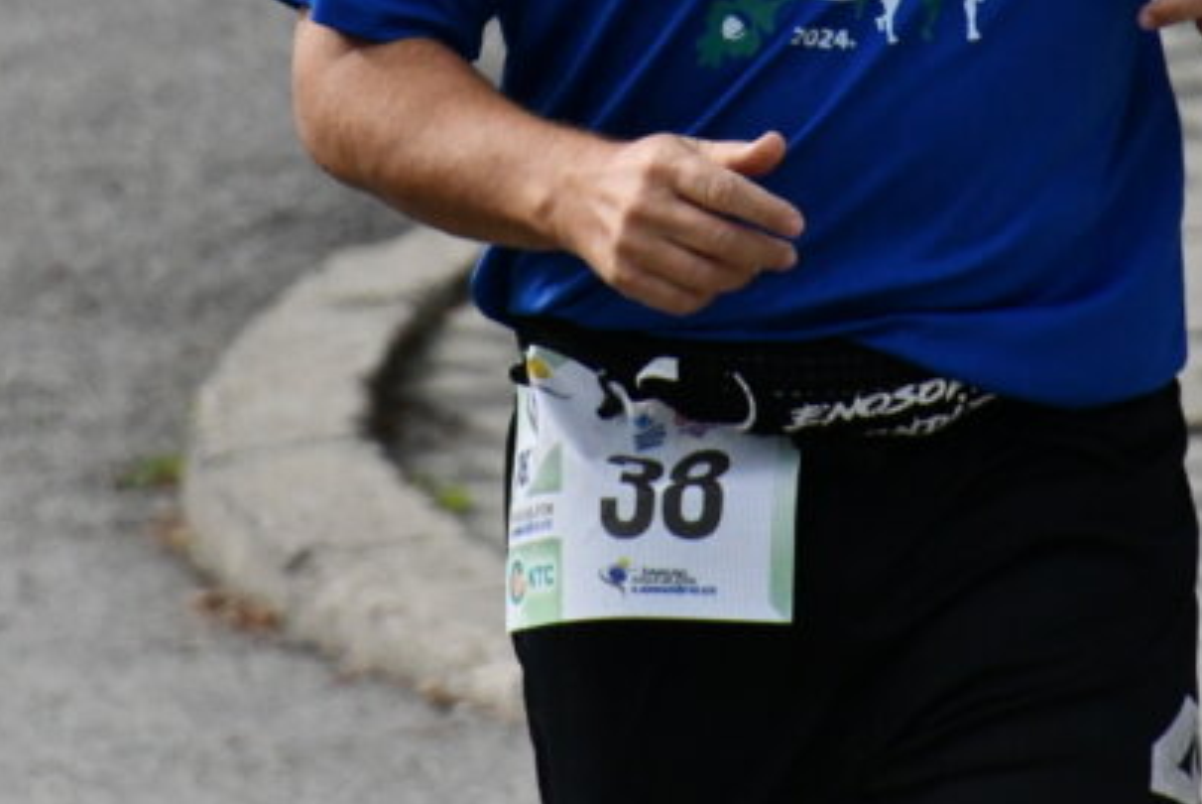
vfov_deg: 0.9
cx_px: 696
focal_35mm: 1519
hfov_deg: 1.4
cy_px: -201
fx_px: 50752
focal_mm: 400
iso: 3200
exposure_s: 1/6400
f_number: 10
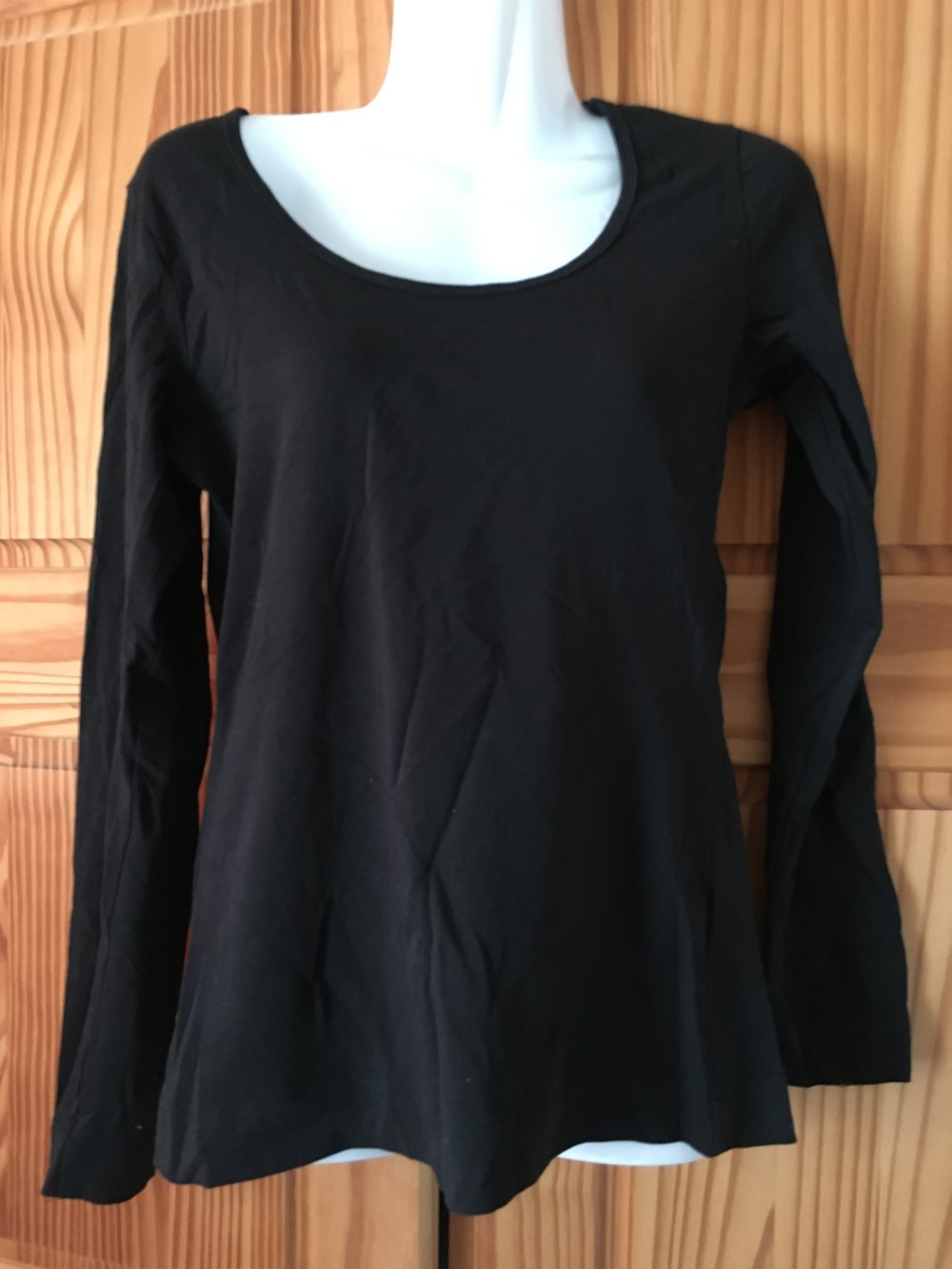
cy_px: 634
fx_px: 1063
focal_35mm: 29
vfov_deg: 61.7
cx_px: 476
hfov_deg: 48.2
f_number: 2.2
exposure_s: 1/17
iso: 400
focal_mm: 4.15
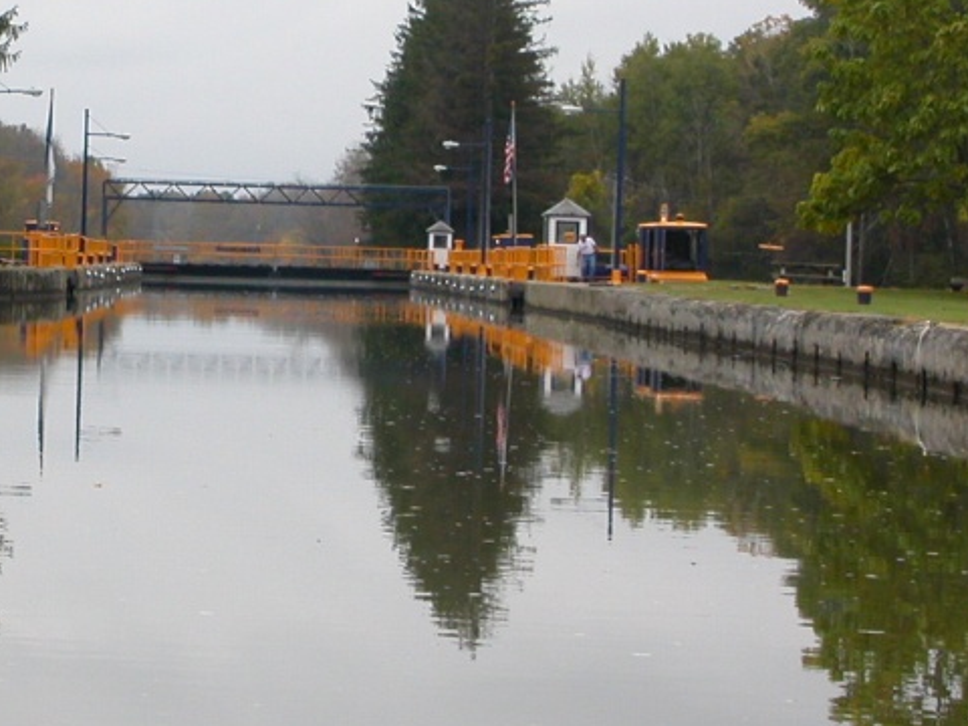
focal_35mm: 185
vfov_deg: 8.0
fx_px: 5173
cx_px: 284
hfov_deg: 10.7
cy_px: 351
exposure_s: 1/239
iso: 100
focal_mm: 16.8
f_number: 4.8
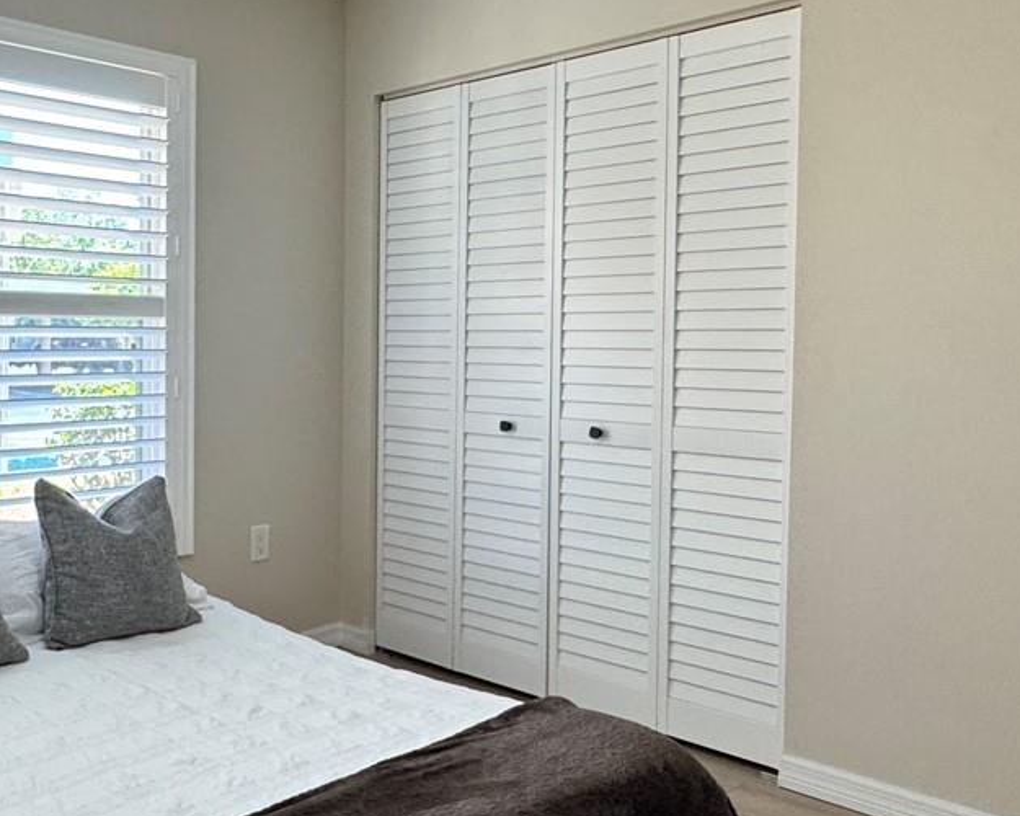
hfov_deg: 50.3
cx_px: 312
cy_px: 369
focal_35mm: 35
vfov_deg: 42.2
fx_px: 1057
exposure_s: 1/120
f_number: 2.2
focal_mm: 2.22
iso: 250
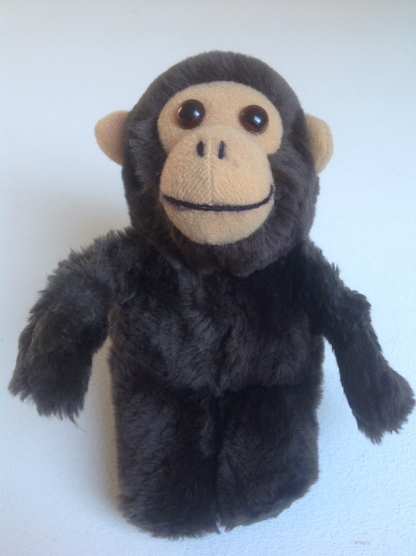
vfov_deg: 52.7
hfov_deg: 40.6
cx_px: 208
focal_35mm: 35
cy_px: 278
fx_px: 562
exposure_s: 1/15
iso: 80
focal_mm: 4.28
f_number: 2.4
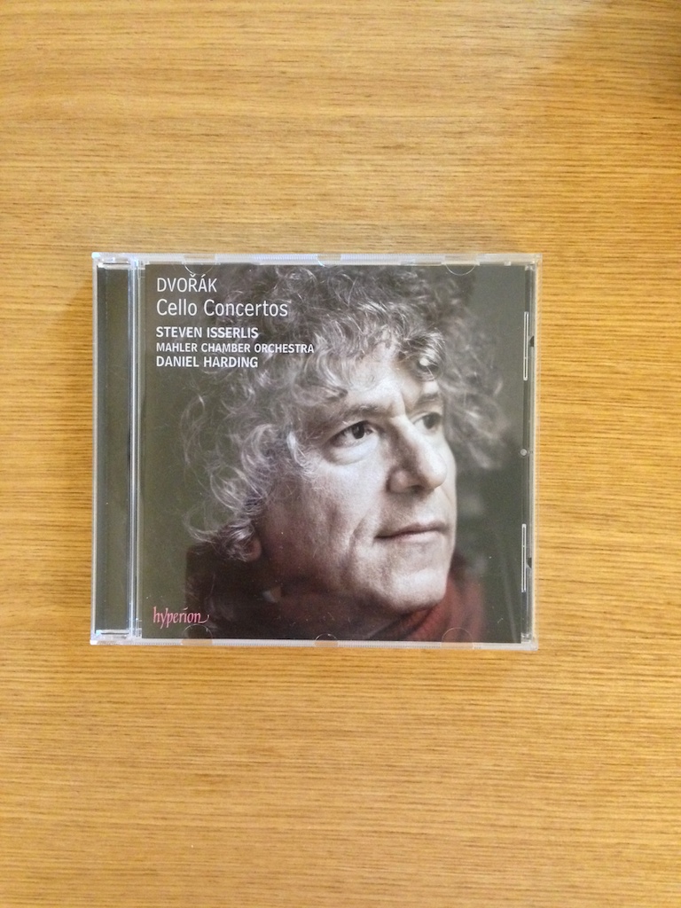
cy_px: 454
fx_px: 866
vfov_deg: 55.4
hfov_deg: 42.9
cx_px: 340
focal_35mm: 33
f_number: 2.4
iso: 640
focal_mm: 4.12
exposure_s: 1/15
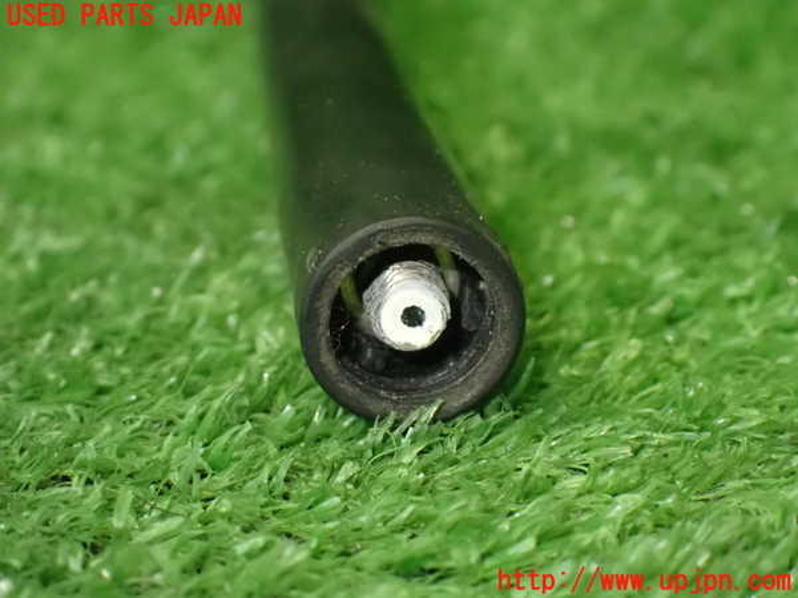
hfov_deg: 20.9
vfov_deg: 15.7
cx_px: 399
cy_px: 299
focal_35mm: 94
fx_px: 2167
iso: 1600
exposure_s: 1/80
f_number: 4.7
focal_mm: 16.79
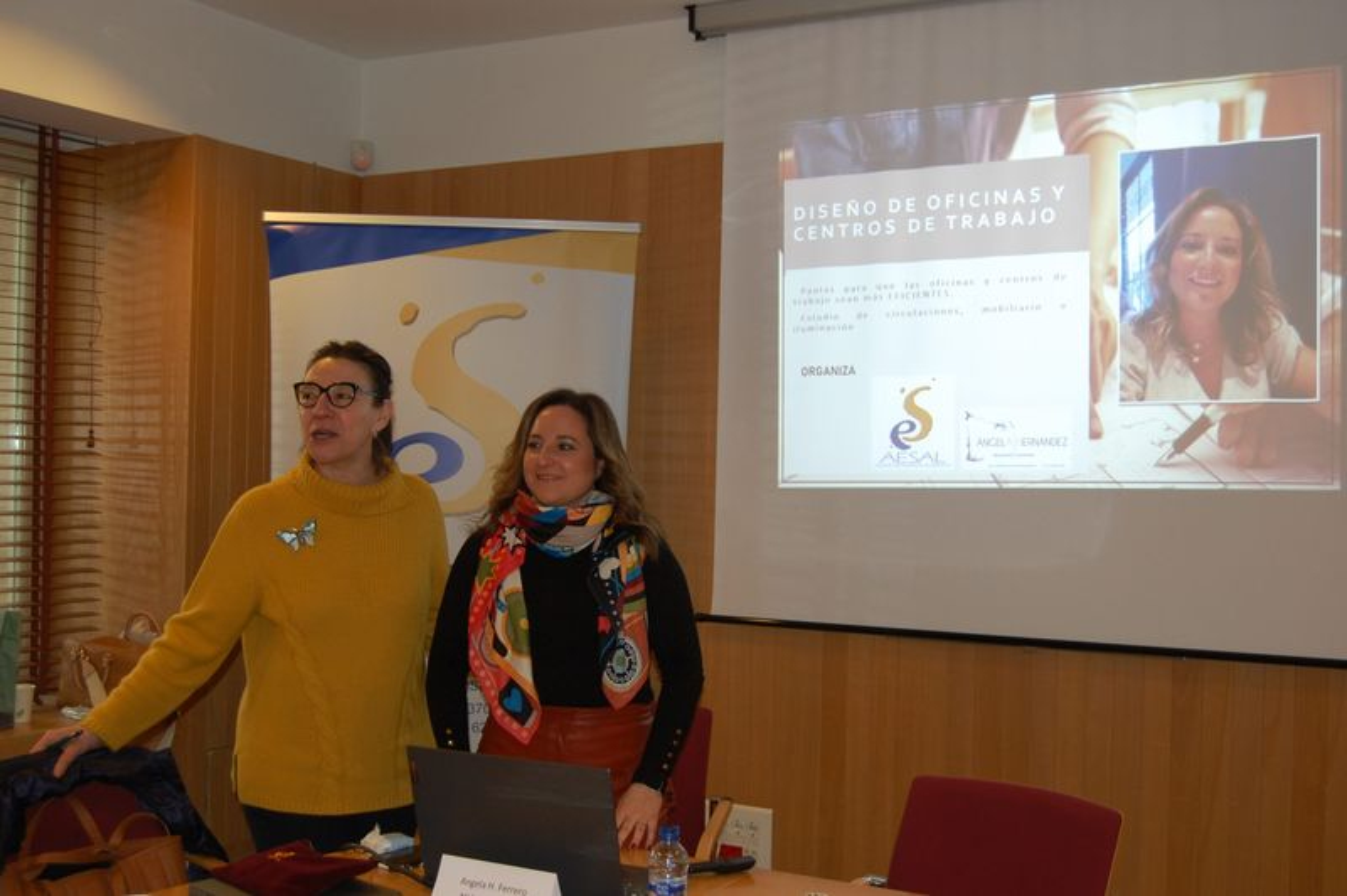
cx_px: 674
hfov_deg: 46.4
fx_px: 1570
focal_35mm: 42
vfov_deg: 31.8
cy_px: 448
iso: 400
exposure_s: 1/60
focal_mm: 28
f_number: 4.2
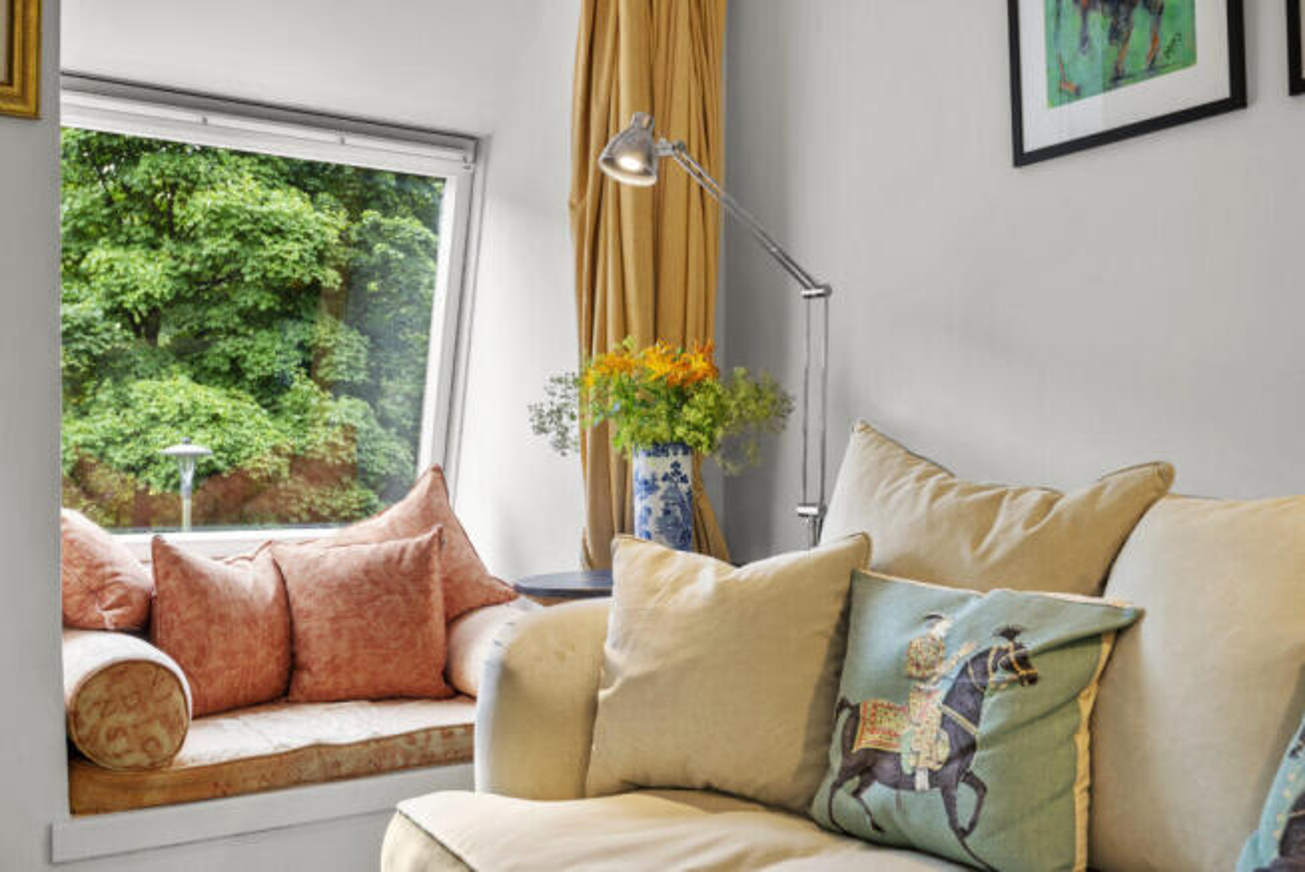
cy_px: 436
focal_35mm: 35
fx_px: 1270
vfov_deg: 37.9
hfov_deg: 54.4
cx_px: 652
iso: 250
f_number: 9
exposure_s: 1/10
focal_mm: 35
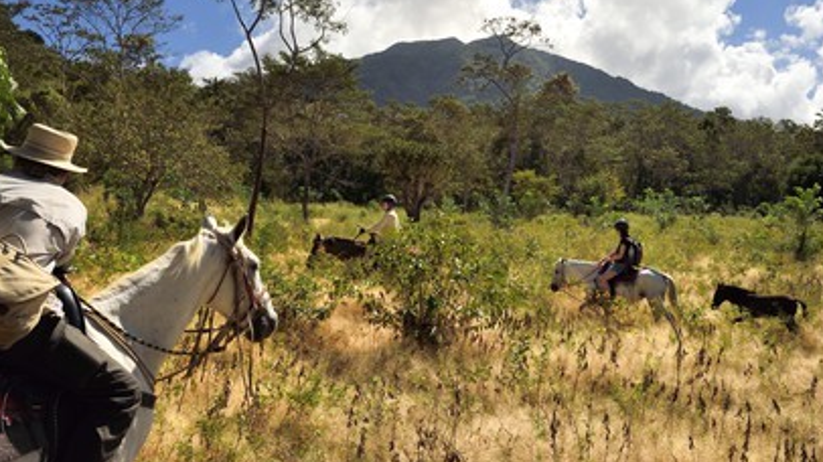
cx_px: 405
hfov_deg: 71.9
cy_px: 239
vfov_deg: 44.3
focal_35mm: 26
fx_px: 567
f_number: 13
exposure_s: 1/250
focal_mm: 24
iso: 160
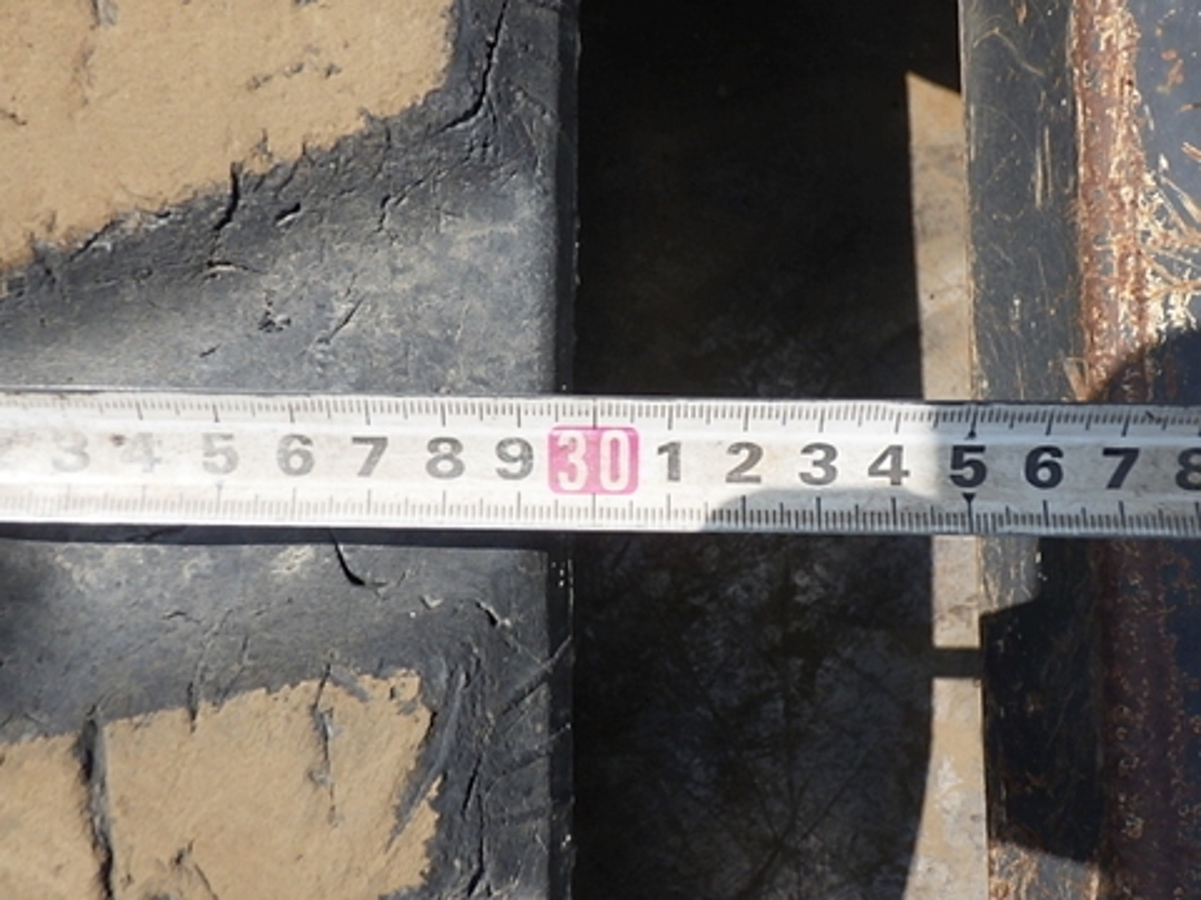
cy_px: 450
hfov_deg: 54.0
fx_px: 1180
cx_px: 600
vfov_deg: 41.8
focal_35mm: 34
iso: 250
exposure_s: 1/1250
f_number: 4.6
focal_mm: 6.1
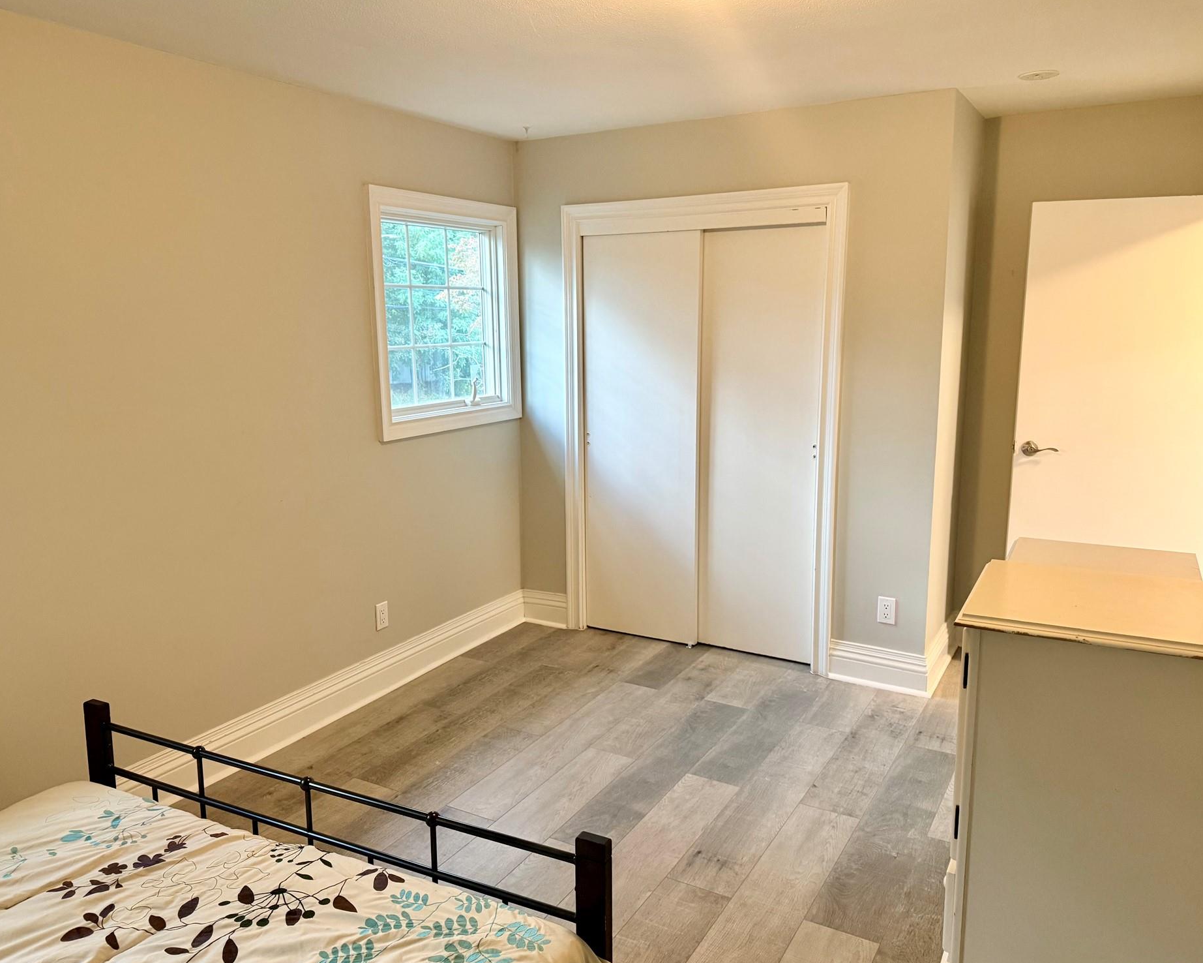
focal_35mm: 26
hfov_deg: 66.0
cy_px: 487
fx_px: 926
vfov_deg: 54.9
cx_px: 591
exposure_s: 1/60
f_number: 1.78
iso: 320
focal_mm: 6.76
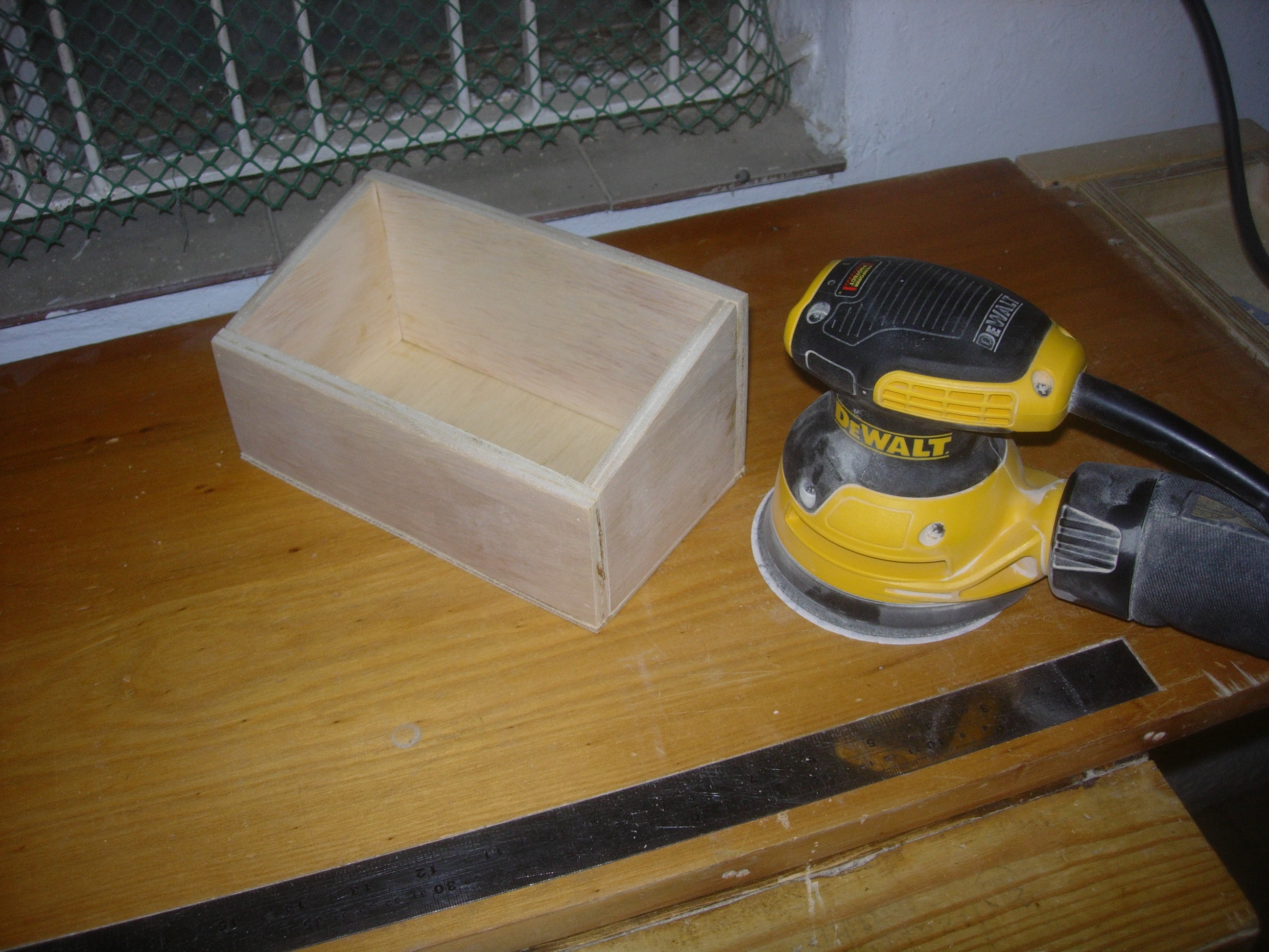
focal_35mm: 38
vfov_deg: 37.7
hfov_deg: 49.0
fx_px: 1393
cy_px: 476
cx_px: 634
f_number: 2.8
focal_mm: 7.8
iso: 79
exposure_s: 1/64
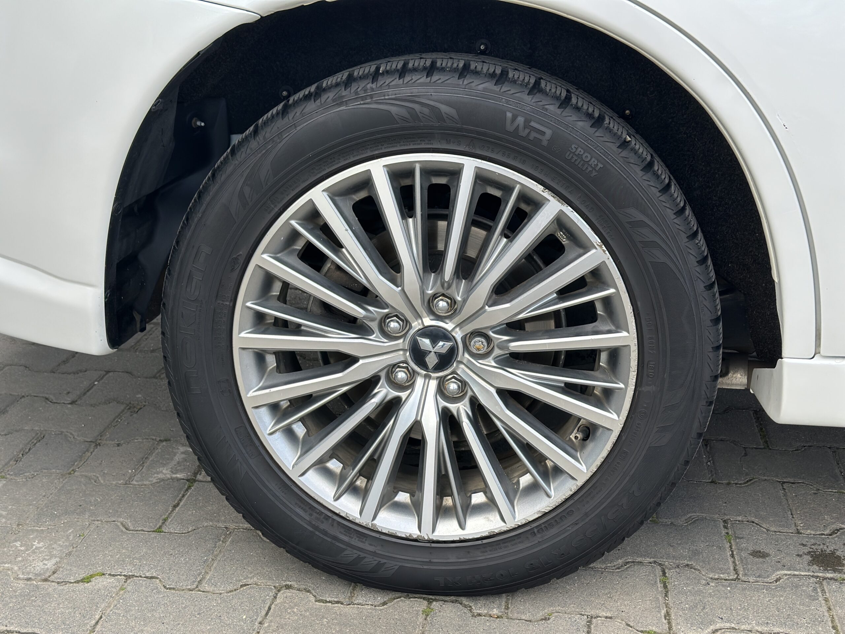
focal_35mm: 48
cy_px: 317
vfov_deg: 30.3
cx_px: 422
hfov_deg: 39.7
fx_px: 1172
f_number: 1.78
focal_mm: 6.86
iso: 80
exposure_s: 1/797
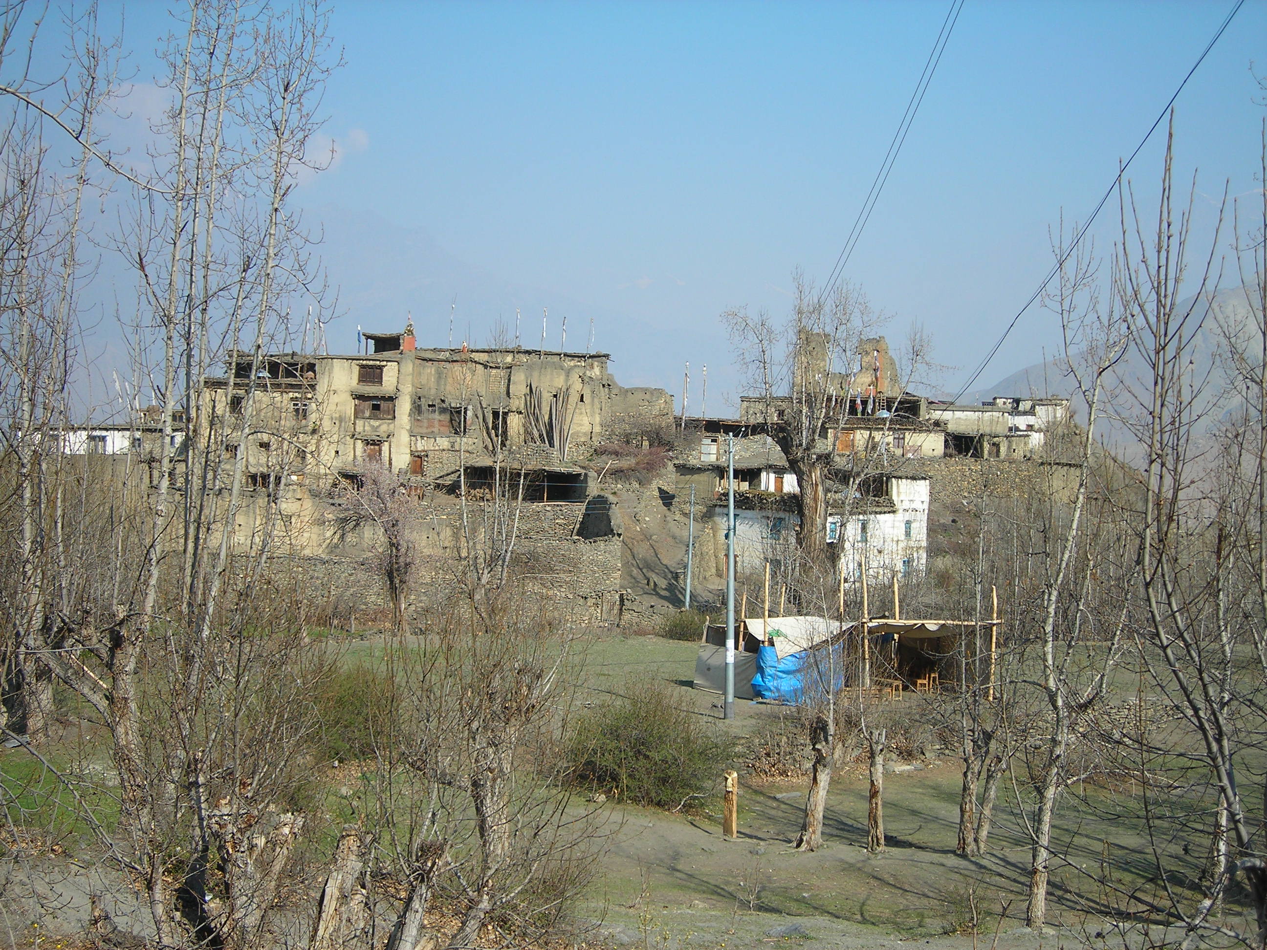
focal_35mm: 55
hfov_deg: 34.9
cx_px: 634
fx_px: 2013
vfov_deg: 26.6
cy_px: 475
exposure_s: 1/430
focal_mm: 9.1
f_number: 3.6
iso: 50
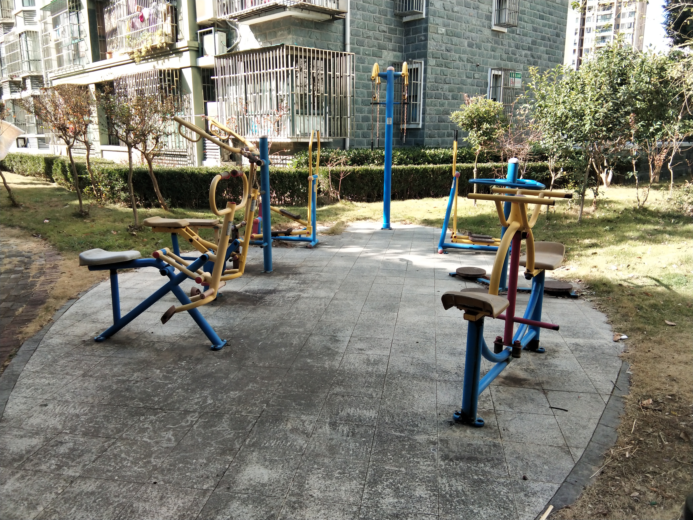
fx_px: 621
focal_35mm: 31
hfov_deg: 58.4
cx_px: 346
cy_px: 260
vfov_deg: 45.4
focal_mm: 3.69
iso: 50
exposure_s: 1/234
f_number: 2.2
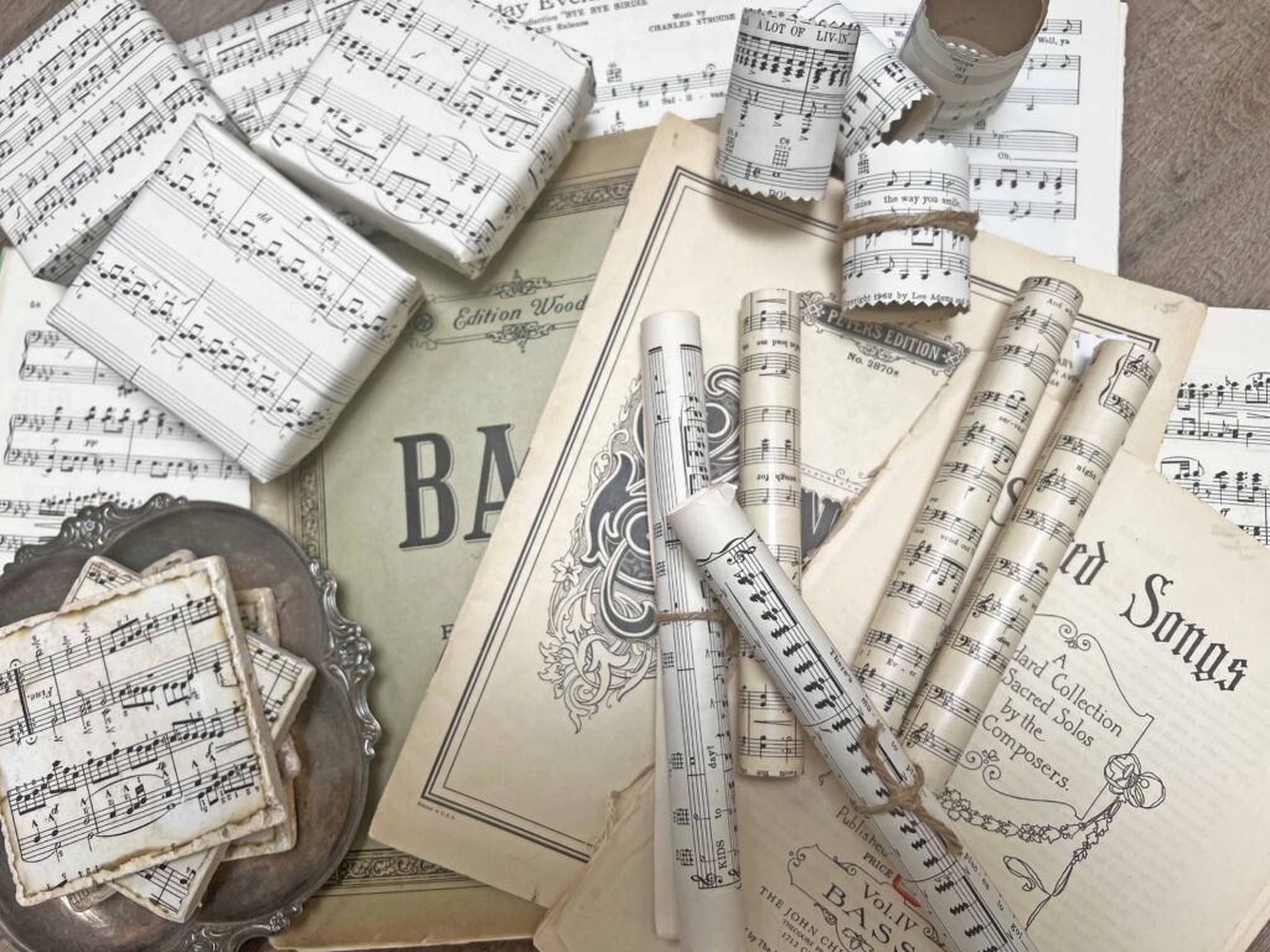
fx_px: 954
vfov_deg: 53.1
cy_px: 476
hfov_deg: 67.3
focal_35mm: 26
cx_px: 635
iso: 40
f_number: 1.5
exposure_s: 1/173
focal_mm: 5.7
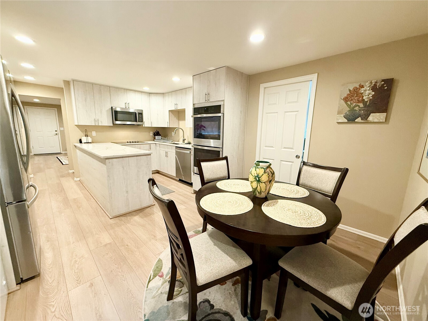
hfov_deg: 102.1
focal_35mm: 14
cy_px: 160
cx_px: 214
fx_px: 173
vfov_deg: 85.7
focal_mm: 2.22
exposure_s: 1/60
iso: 320
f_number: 2.2
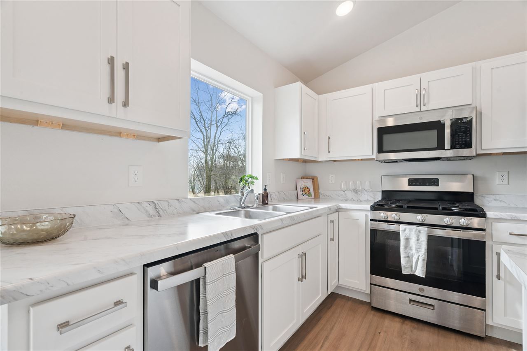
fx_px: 234
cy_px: 176
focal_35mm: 16
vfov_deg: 73.7
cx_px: 264
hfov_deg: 96.7
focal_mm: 16
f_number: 10
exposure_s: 1/20
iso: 400
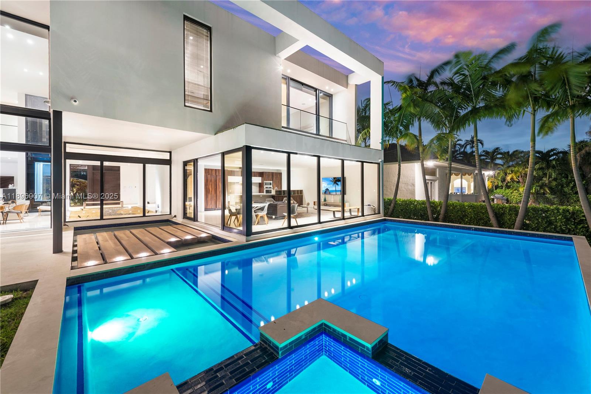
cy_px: 197
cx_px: 296
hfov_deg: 104.2
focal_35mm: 14
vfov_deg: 81.2
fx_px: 230
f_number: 7.1
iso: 100
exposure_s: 15
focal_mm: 14
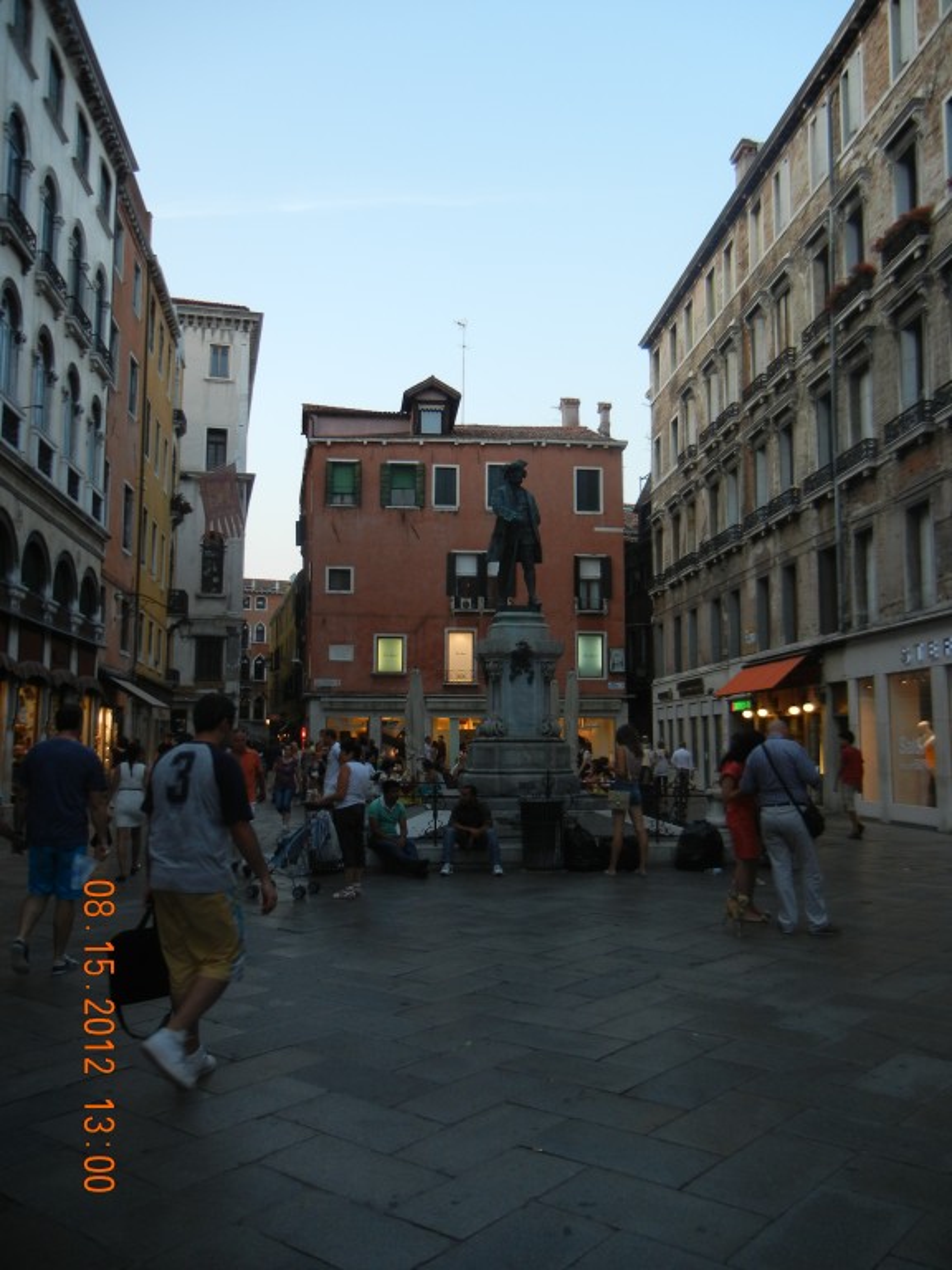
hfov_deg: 46.8
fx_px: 1100
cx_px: 476
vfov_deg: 60.0
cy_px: 635
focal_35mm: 30
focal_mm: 5.4
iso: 160
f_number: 3.5
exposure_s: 1/90.1
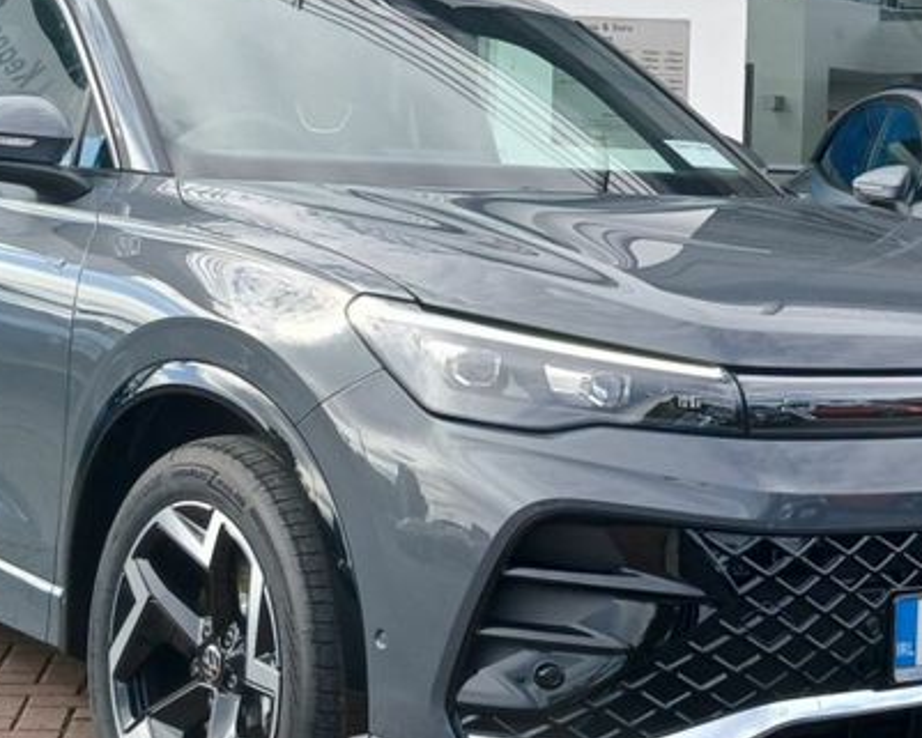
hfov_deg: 47.8
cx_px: 398
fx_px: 1037
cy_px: 409
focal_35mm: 38
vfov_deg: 39.1
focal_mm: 3.98
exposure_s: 1/201
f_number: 1.8
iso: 20
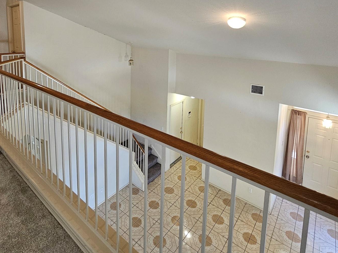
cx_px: 139
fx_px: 195
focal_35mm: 20
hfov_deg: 81.0
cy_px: 59
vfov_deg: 61.7
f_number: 2.2
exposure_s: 1/60
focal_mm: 2.2
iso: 400
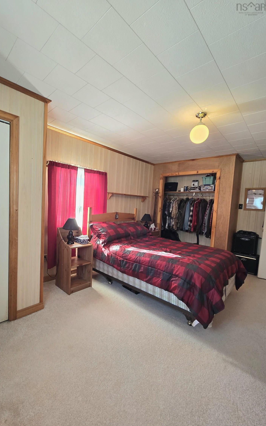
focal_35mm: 14
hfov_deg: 77.7
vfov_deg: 105.3
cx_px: 106
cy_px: 213
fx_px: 162
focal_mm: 2.2
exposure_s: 1/60.2
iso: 100
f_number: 2.2
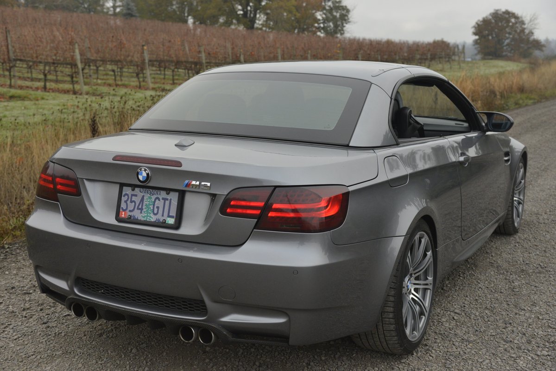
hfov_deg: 41.1
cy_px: 186
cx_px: 278
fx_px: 742
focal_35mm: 48
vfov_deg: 28.1
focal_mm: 48
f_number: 6.3
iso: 2000
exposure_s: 1/1600
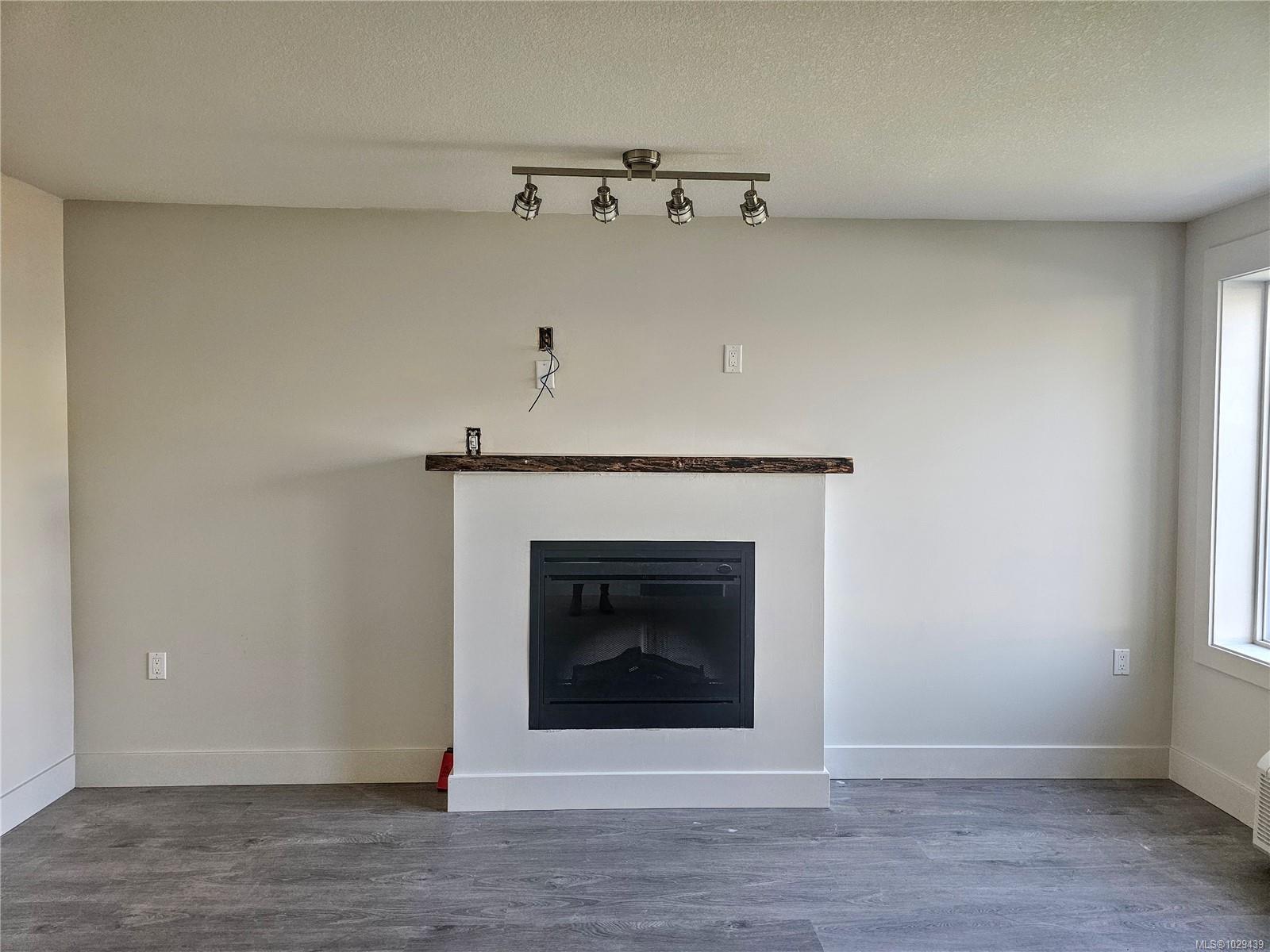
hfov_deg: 73.9
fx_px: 844
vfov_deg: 58.9
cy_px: 476
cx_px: 635
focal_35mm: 23
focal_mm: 6.3
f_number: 1.7
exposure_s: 1/120
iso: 160
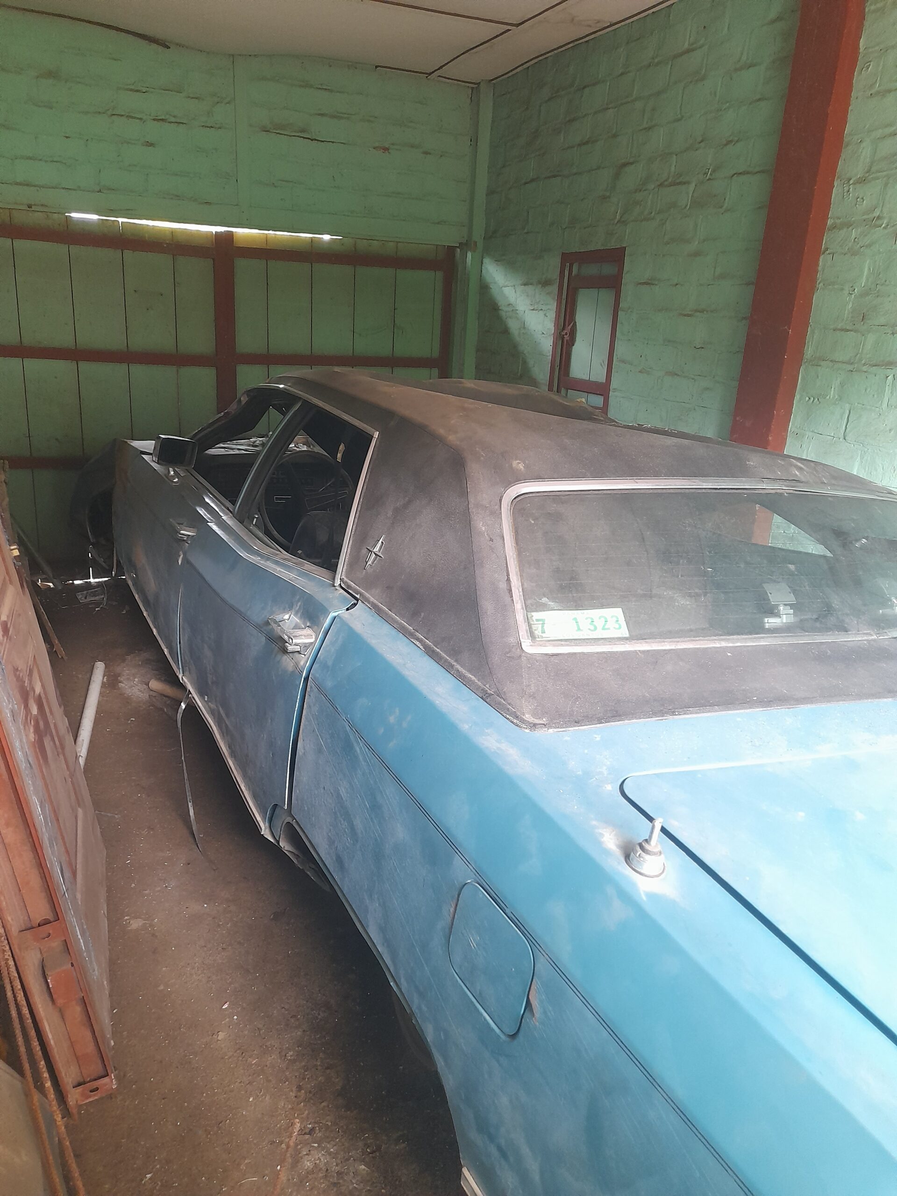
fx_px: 864
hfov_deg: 54.9
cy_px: 598
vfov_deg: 69.4
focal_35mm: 25
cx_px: 448
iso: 400
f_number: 2
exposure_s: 1/60
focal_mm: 4.6
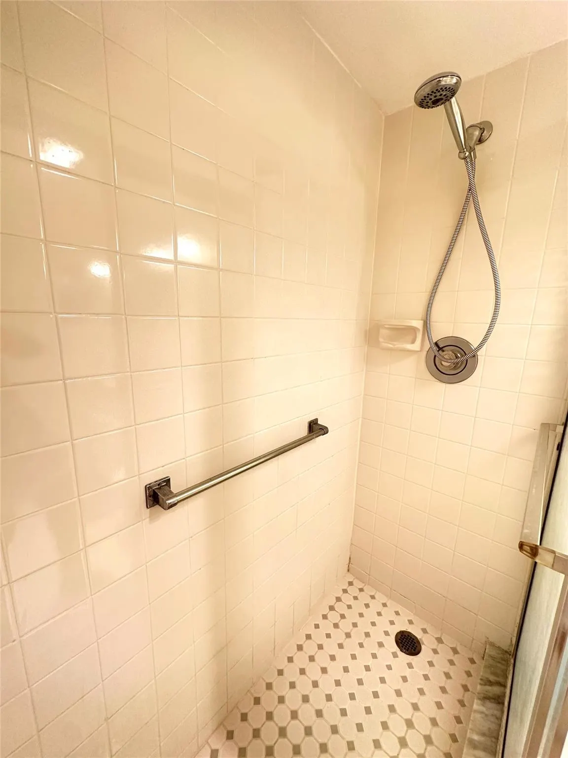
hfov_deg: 85.7
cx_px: 284
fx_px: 306
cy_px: 379
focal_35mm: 14
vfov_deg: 102.1
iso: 320
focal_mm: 2.22
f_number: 2.2
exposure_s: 1/120
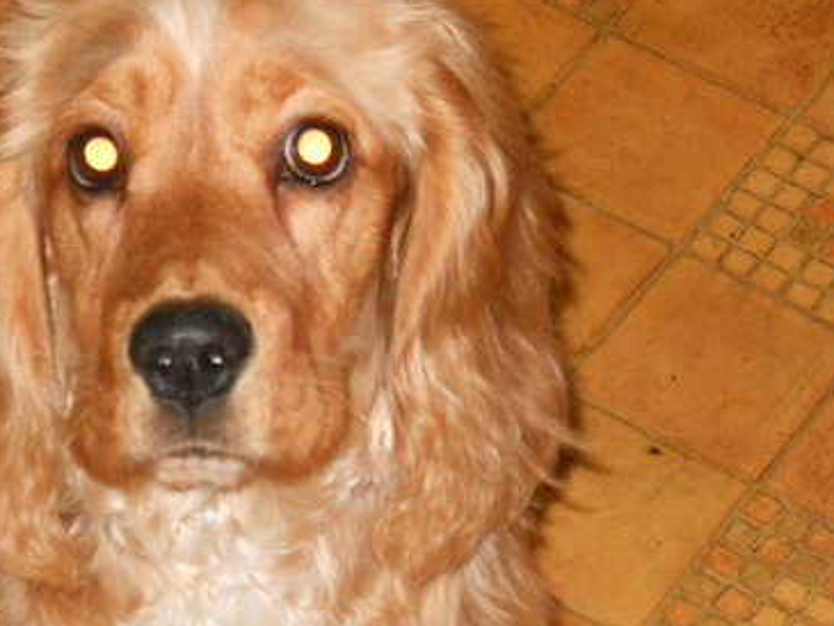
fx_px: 4507
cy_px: 406
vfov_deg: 7.9
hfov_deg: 10.6
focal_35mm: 187
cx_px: 215
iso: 500
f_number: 6
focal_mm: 20.49
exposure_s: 1/60
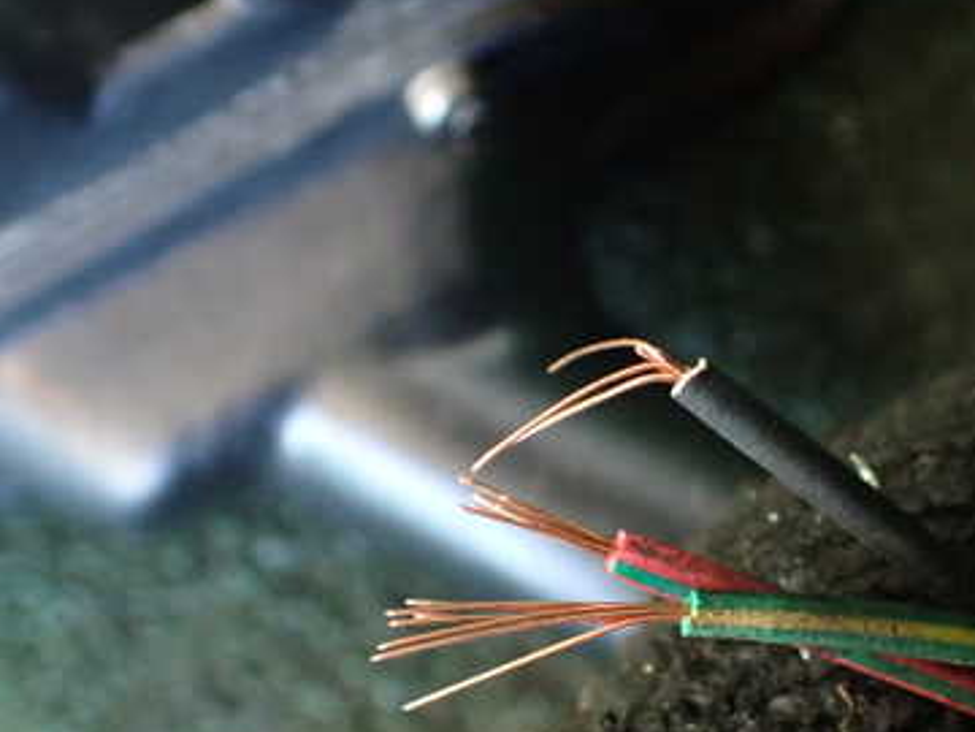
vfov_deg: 28.9
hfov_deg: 37.6
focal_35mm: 50
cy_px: 488
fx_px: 1408
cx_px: 680
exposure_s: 1/80
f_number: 2.3
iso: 800
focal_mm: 5.4
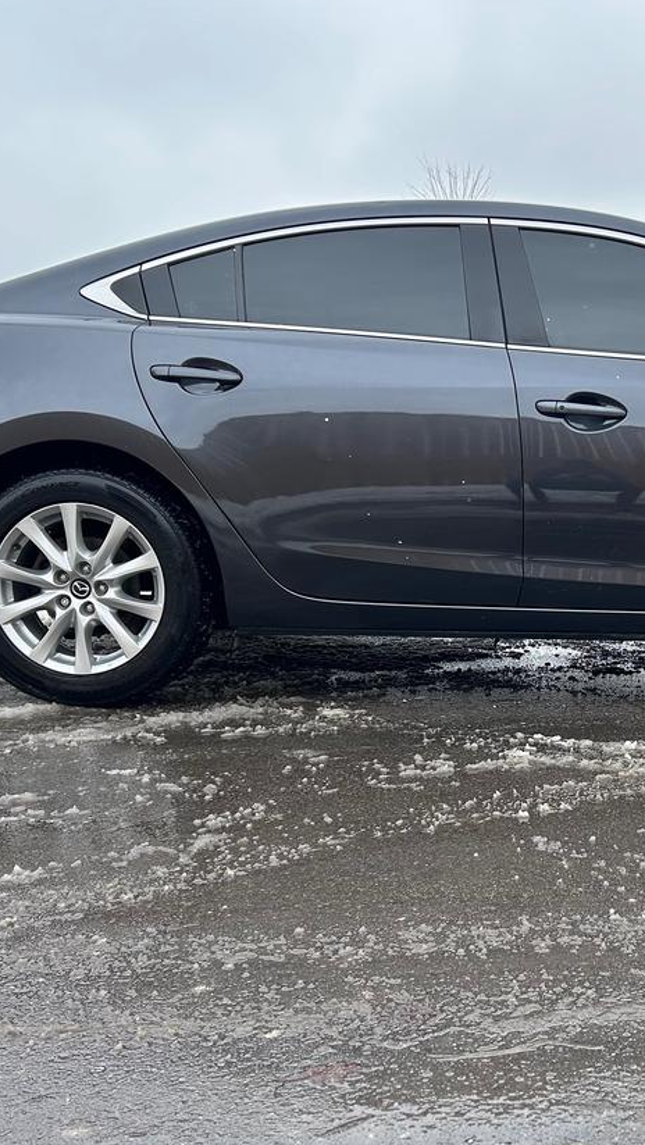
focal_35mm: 44
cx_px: 570
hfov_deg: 26.3
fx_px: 1337
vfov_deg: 46.3
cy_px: 646
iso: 50
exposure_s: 1/965
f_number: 1.5
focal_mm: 5.7
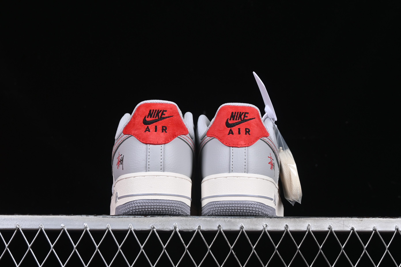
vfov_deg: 18.2
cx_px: 200
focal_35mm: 75
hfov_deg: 27.0
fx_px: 835
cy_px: 134
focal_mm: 50
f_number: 8
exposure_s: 1/80
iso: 160
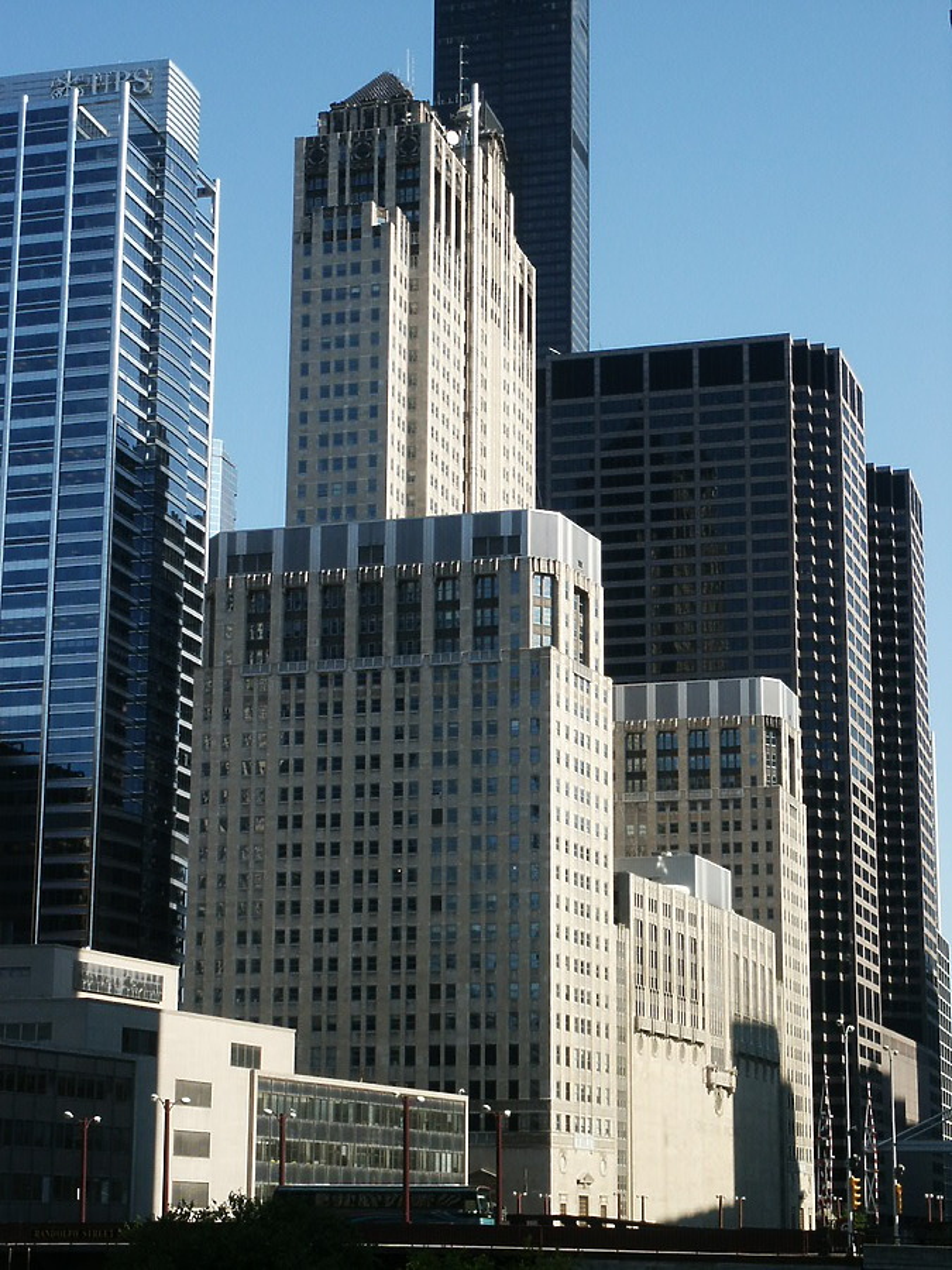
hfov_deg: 21.9
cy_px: 635
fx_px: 2457
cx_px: 476
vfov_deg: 29.0
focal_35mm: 67
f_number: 8
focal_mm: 13.82
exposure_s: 1/180
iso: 64
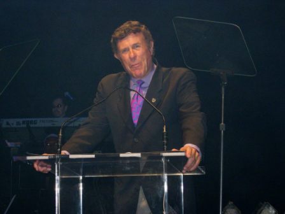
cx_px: 142
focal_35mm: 113
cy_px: 107
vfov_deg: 13.1
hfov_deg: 17.4
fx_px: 930
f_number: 4.9
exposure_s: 1/161
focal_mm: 23.4
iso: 200
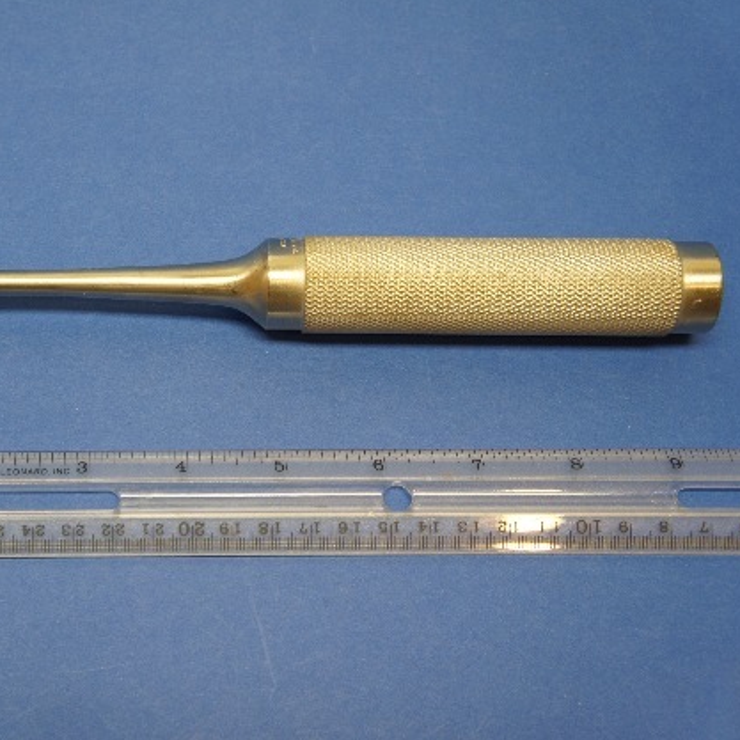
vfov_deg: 30.2
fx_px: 1370
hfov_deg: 29.8
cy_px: 365
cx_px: 195
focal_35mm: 57
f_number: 4.5
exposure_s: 1/25
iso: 200
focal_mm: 29
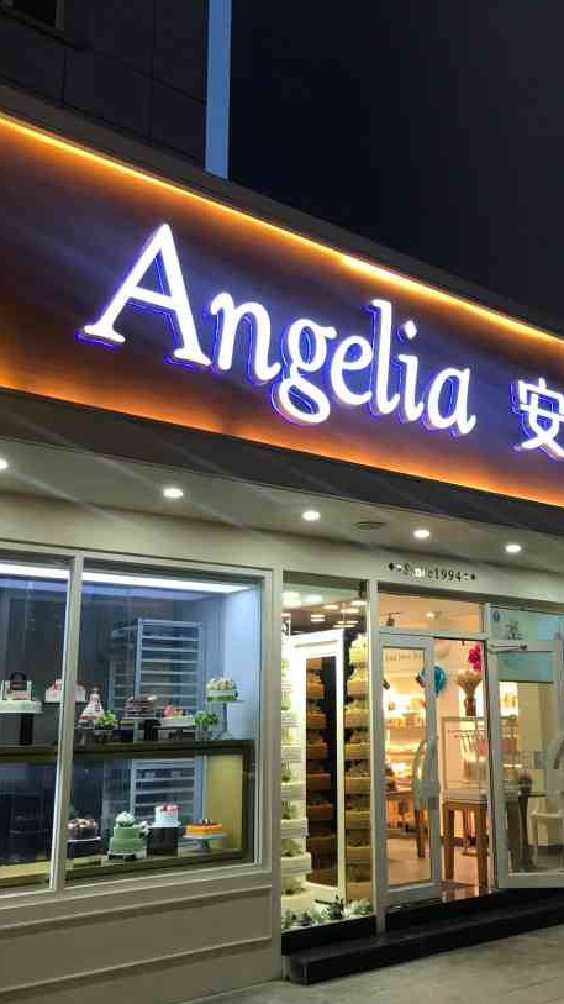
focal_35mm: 35
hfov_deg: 33.5
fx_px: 931
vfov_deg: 56.6
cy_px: 506
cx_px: 368
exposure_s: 1/33
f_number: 1.8
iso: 40
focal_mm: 3.99
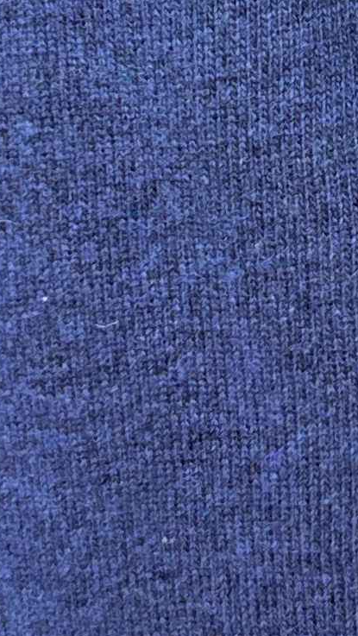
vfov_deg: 14.3
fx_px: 2411
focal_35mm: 143
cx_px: 630
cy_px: -222
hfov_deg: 8.2
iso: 80
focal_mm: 6.86
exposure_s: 1/100
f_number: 1.78
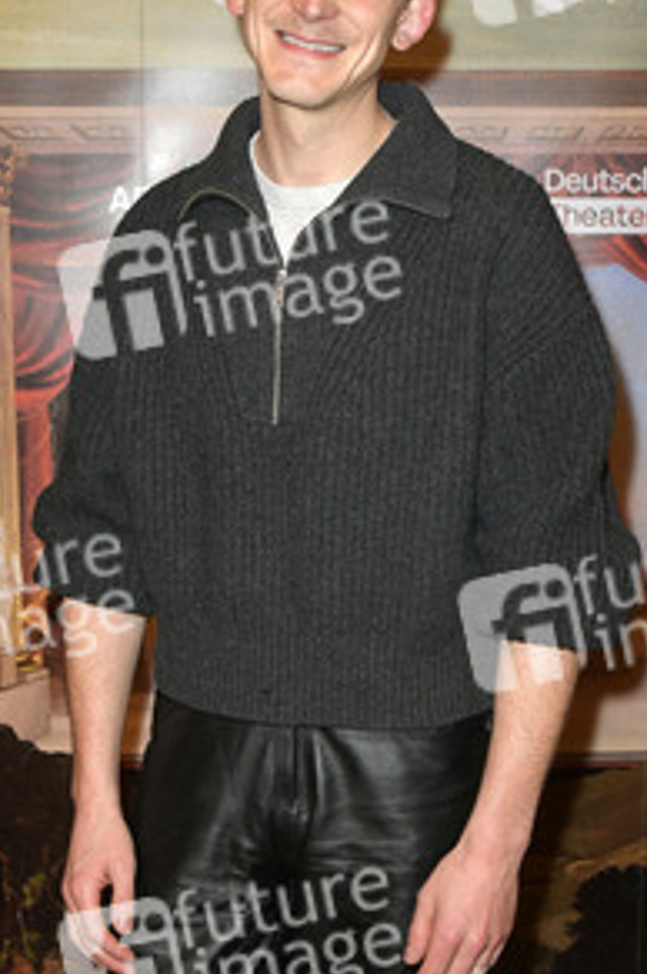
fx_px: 1297
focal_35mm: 48
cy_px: 447
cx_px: 327
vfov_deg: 41.1
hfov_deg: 28.0
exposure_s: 1/125
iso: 2000
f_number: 5.6
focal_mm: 35
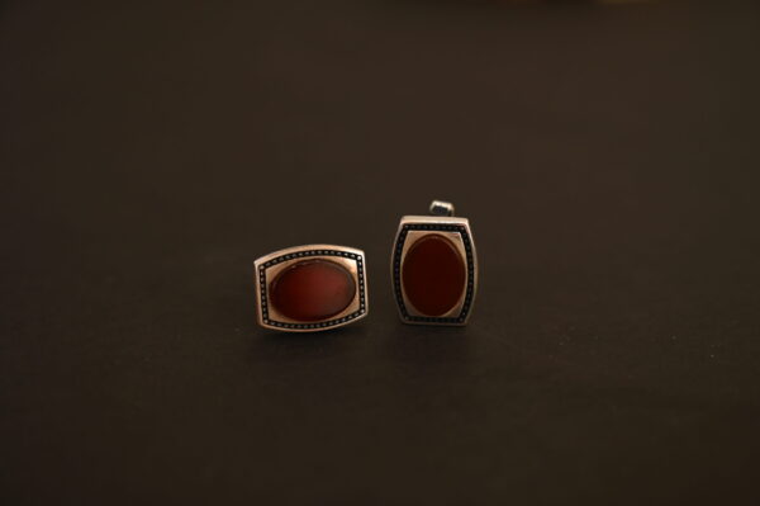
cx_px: 380
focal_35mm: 70
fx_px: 1477
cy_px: 253
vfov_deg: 19.4
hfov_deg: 28.9
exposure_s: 1/125
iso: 500
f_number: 5.6
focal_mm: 70
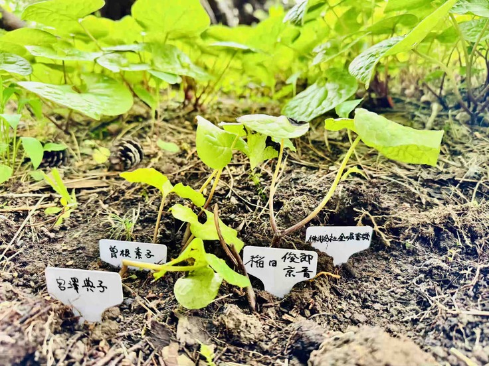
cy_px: 183
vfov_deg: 56.8
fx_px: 339
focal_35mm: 24
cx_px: 244
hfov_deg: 71.6
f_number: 1.78
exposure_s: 1/121
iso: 160
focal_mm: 6.76
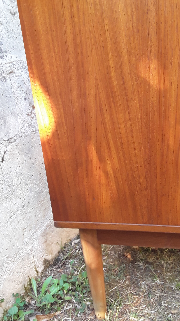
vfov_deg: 56.6
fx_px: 297
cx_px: 123
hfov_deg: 33.4
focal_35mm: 35
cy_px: 152
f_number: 1.9
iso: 64
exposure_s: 1/33
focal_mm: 2.91
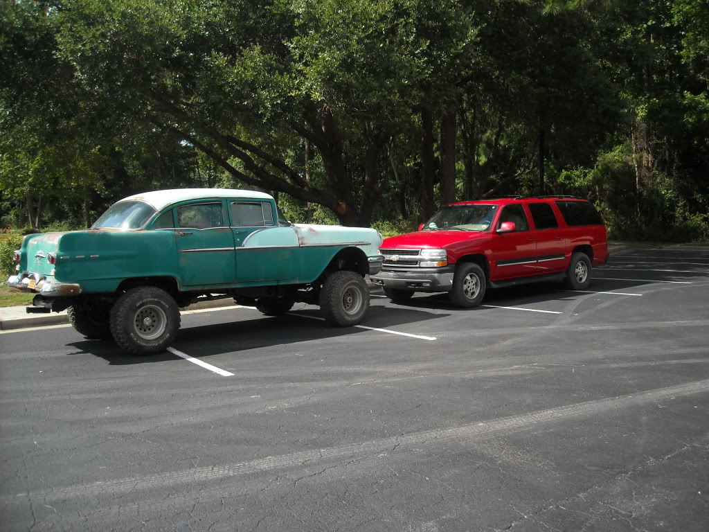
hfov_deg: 52.6
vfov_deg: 40.7
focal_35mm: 35
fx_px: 717
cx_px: 354
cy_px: 266
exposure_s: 1/141
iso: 64
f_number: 5.6
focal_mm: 5.7
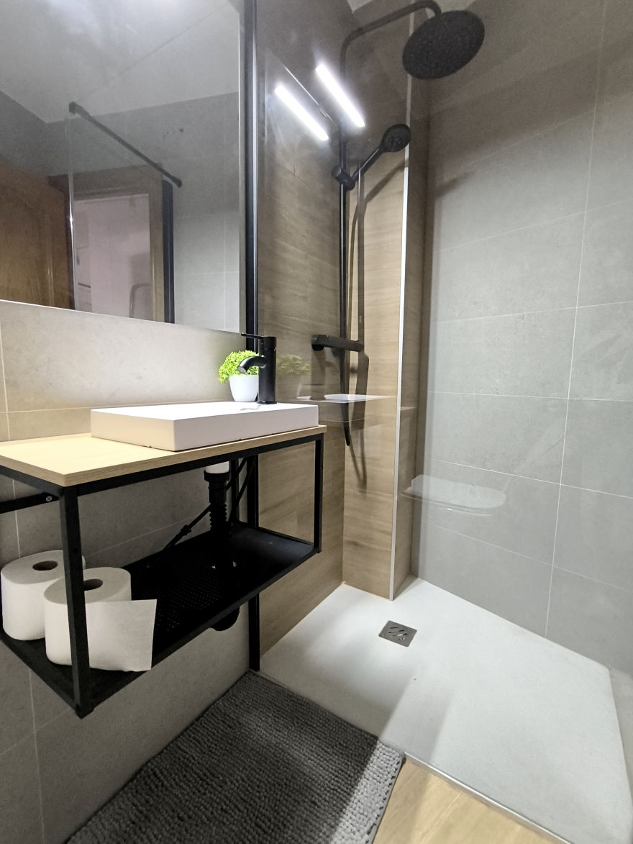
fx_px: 390
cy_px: 422
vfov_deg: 94.5
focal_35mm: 16
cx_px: 316
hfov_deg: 78.1
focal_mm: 1.65
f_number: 2.2
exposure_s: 1/25
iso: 500
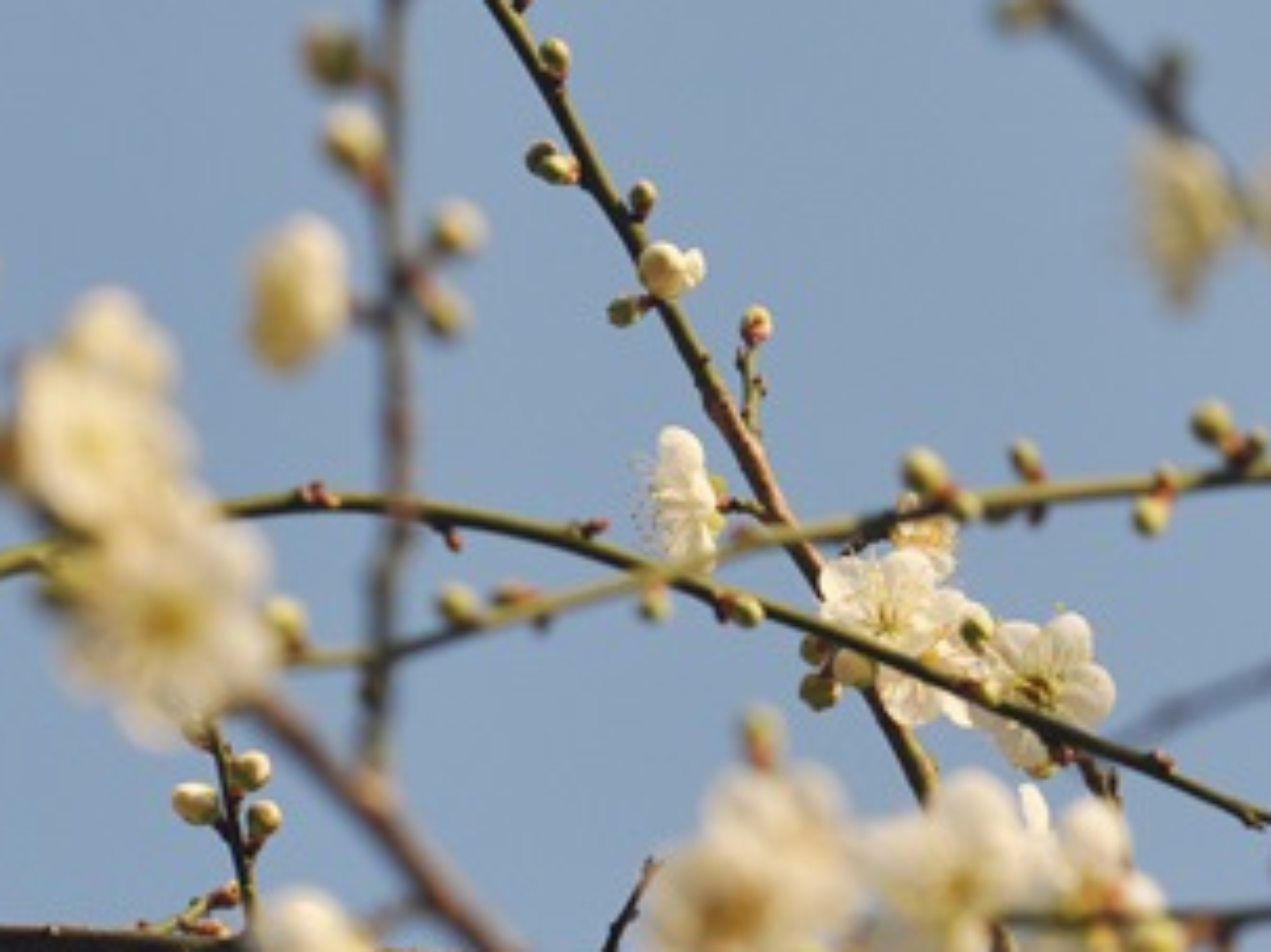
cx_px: 1374
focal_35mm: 443
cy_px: 1167
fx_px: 16253
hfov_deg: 4.5
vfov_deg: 3.3
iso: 200
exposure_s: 1/500
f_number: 8
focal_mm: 110
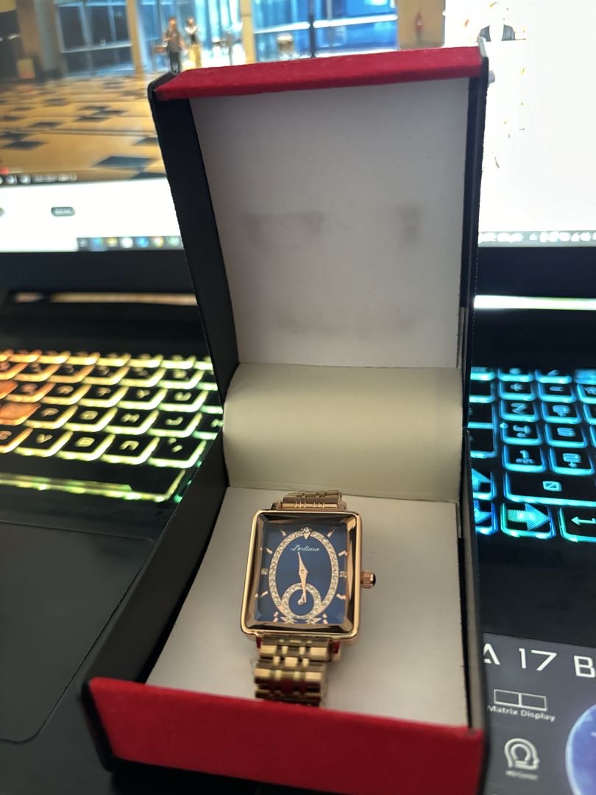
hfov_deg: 53.1
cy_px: 398
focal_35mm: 26
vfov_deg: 67.3
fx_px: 597
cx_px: 298
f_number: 1.6
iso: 640
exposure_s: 1/30
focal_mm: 5.96
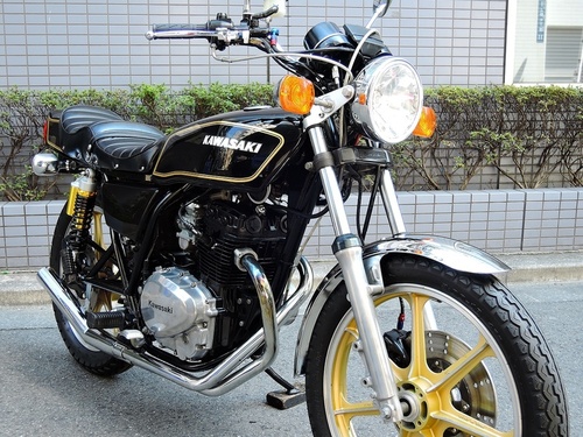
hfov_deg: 42.1
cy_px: 218
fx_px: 758
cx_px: 292
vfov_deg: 32.2
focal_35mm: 45
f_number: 3.4
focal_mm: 9.6
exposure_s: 1/40
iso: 80
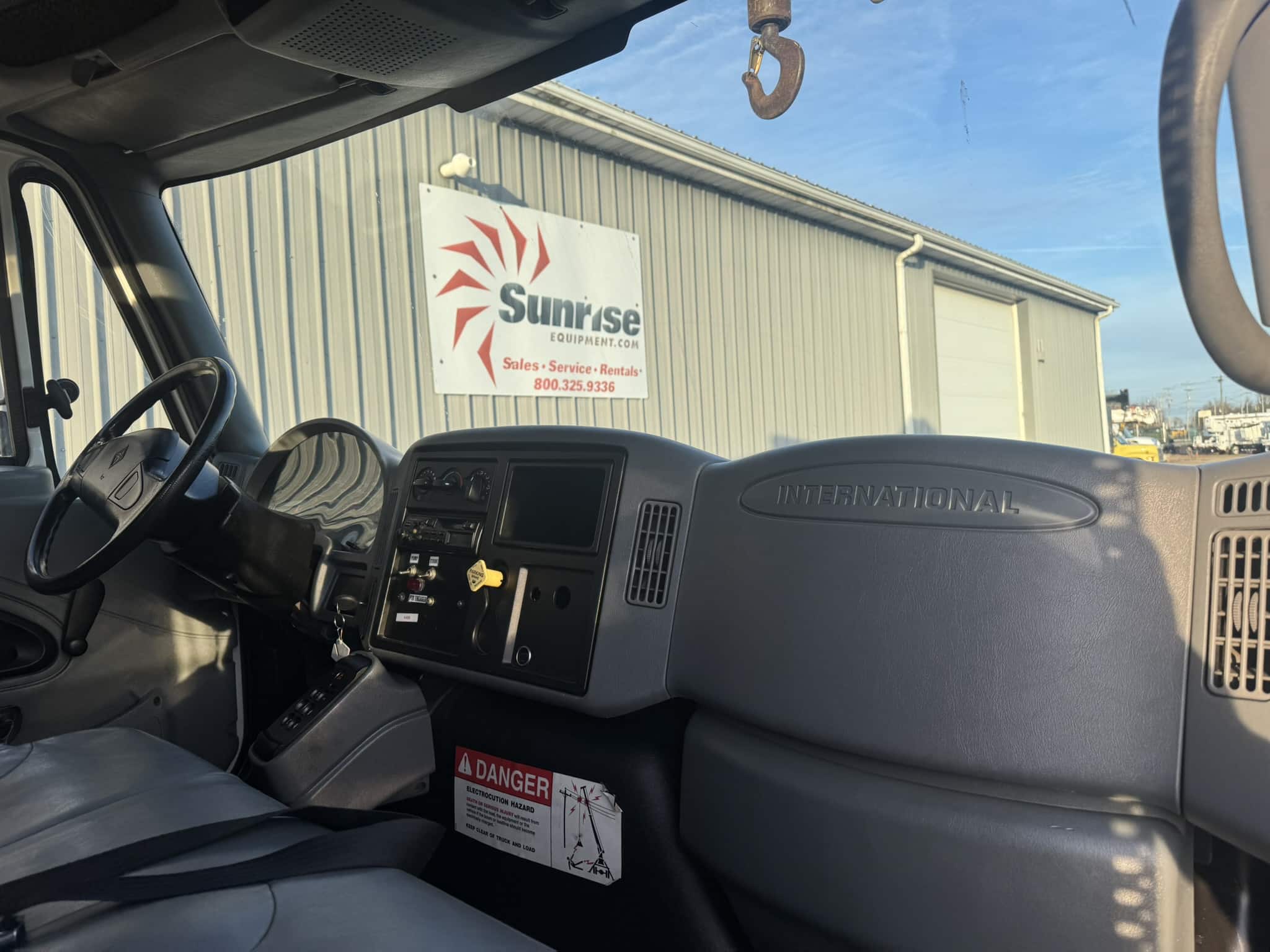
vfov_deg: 56.8
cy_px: 476
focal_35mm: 24
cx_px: 635
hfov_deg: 71.6
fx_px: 881
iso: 80
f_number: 1.78
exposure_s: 1/925
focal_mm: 6.76
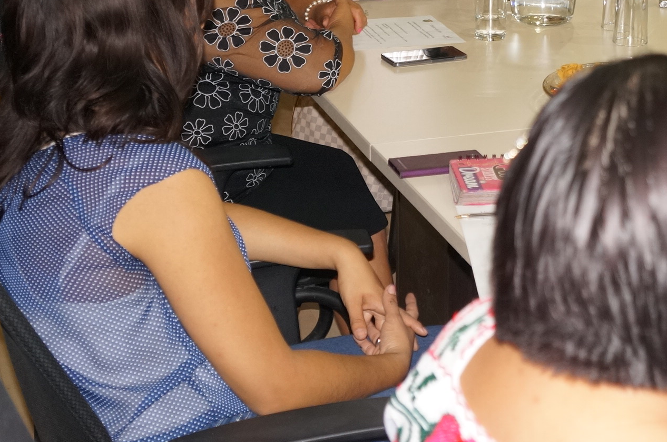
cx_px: 610
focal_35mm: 87
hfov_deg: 22.8
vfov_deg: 15.6
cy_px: 134
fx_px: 1609
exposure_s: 1/60
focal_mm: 30
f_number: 4
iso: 800
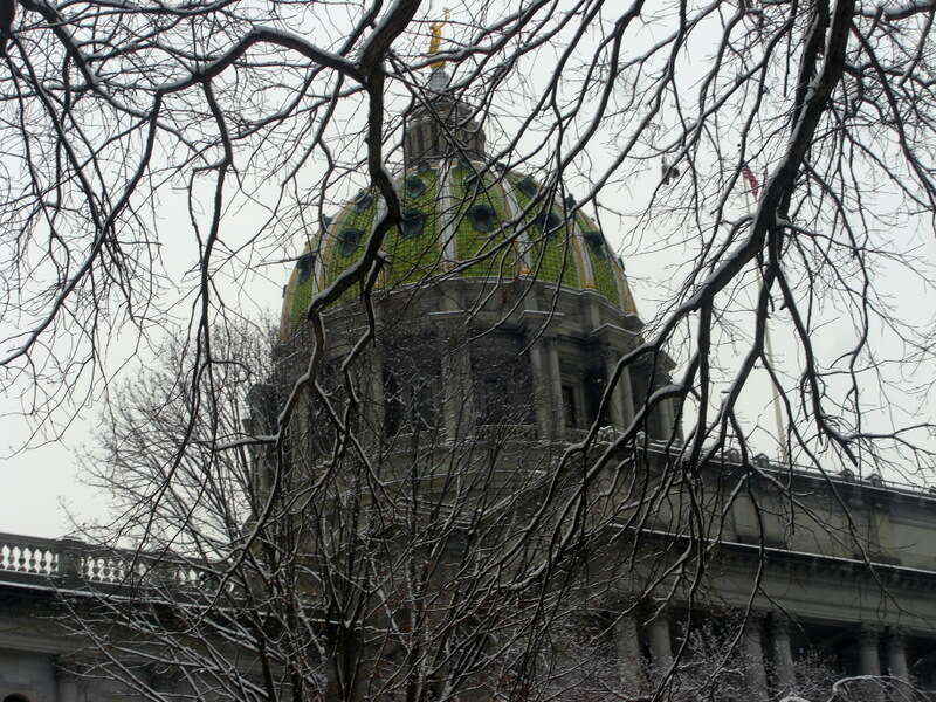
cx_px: 468
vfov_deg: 18.4
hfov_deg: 24.4
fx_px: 2163
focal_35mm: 80
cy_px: 351
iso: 80
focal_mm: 16.6
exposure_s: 1/80
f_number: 6
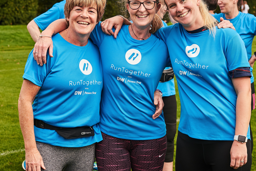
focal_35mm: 91
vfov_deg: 15.0
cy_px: 65
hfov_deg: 22.4
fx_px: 647
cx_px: 143
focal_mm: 70
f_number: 8
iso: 500
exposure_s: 1/500
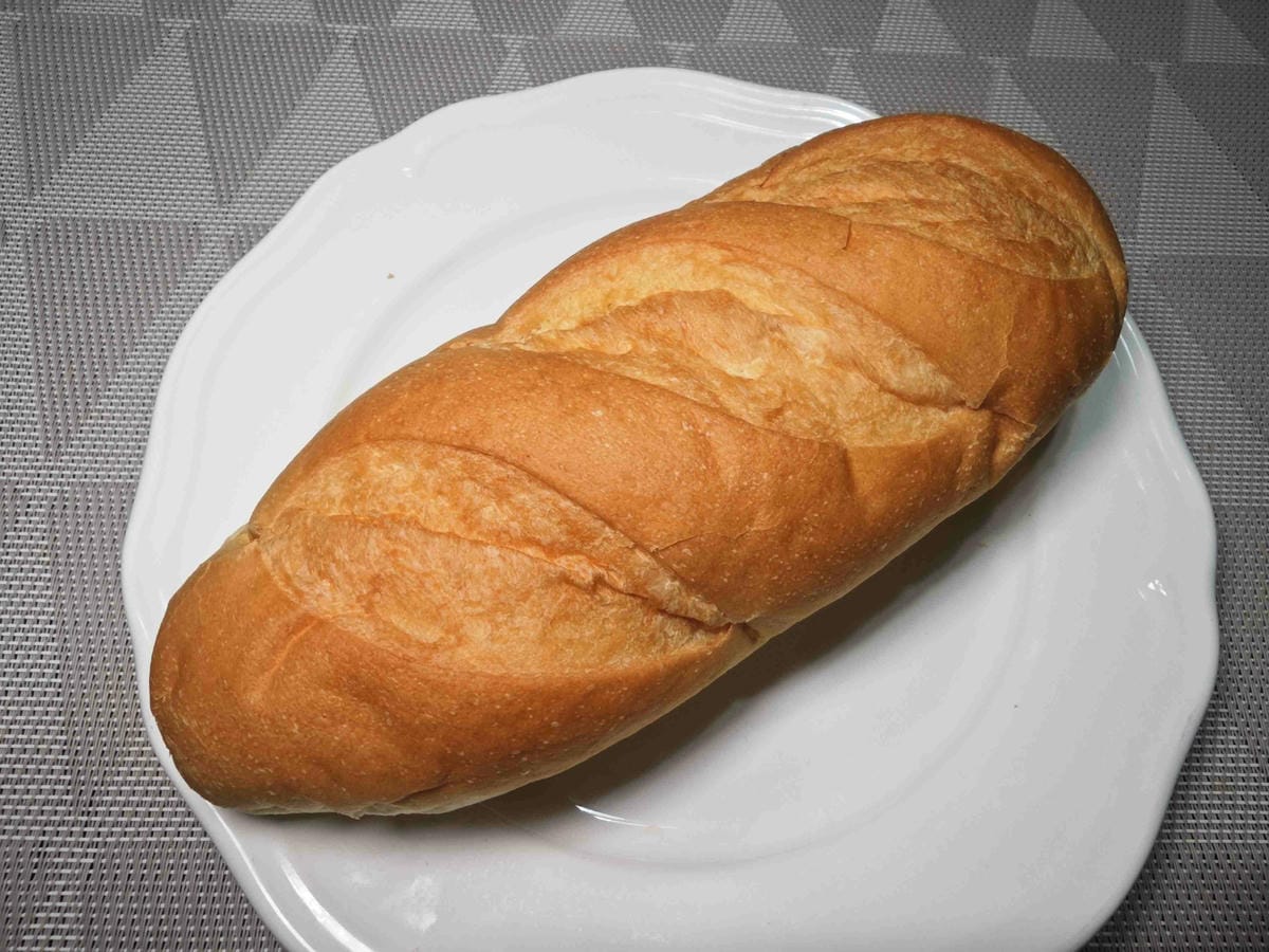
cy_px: 476
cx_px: 634
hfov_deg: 73.9
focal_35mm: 23
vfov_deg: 58.9
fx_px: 843
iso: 80
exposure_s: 1/120
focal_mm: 2.03
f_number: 1.8
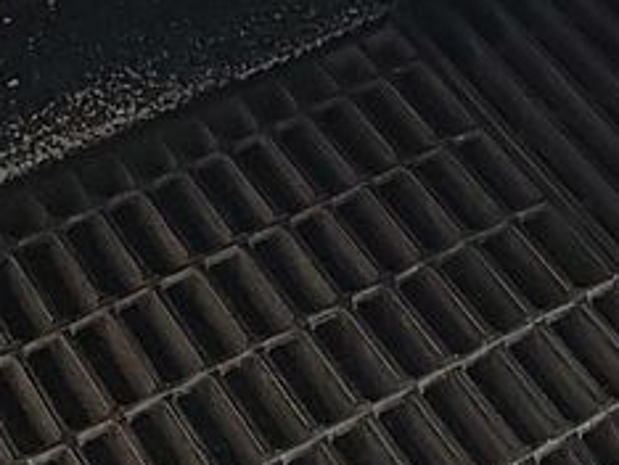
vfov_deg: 7.9
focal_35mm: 164
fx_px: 2936
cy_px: -914
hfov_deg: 11.0
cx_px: 1204
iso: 119
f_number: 1.8
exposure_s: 1/59
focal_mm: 6.7
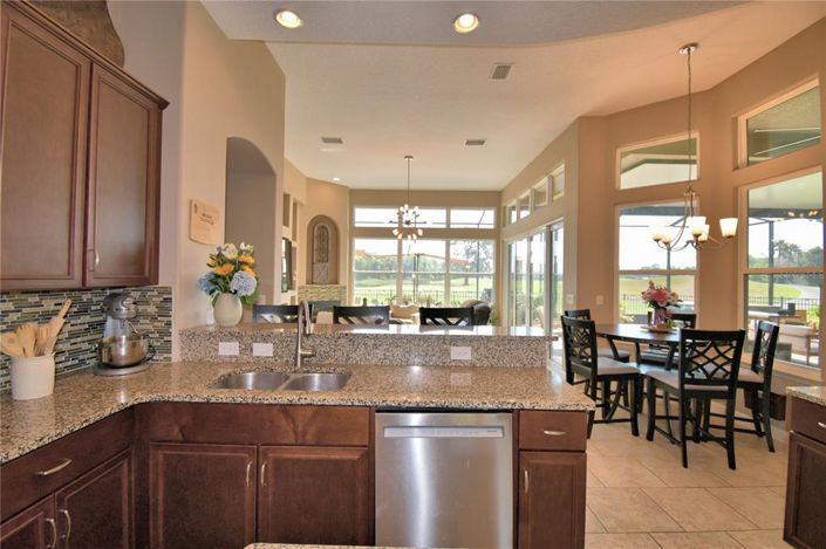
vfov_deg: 77.2
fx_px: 344
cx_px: 413
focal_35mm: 15
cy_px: 274
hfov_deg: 100.4
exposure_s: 1/60
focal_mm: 10
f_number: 4.5
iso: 110
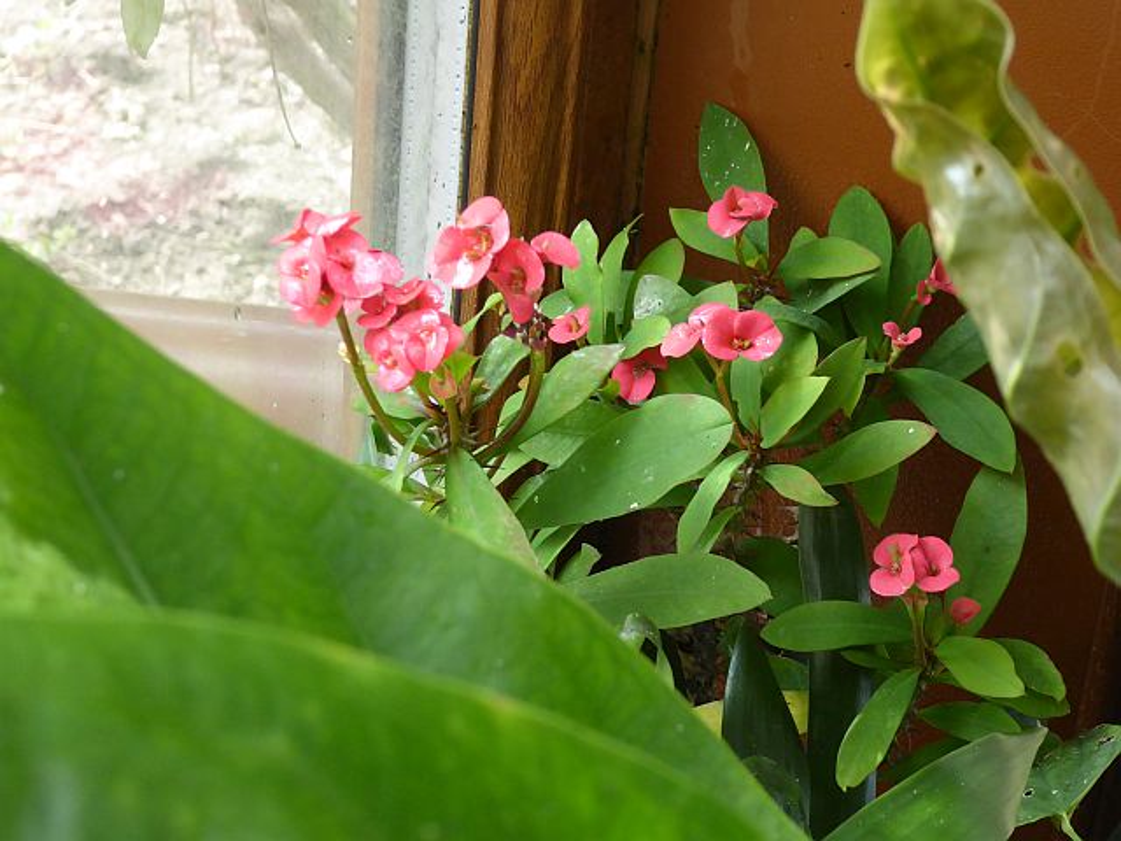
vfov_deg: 12.7
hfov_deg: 16.8
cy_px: 420
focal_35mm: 117
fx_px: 3789
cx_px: 560
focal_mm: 19
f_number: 5.1
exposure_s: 1/60
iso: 400
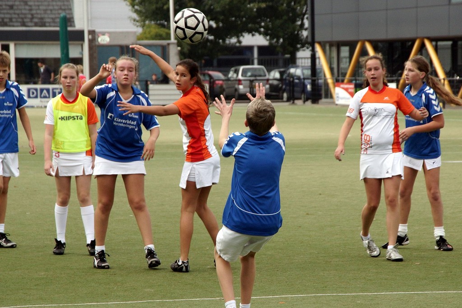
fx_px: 2694
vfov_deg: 6.5
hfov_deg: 9.8
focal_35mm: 210
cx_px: 231
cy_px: 154
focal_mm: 140
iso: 640
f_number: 10
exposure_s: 1/500
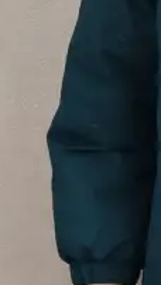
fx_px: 825
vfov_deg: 18.7
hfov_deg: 10.5
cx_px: 285
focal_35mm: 109
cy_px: 327
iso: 2000
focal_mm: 6.12
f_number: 1.9
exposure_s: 1/50
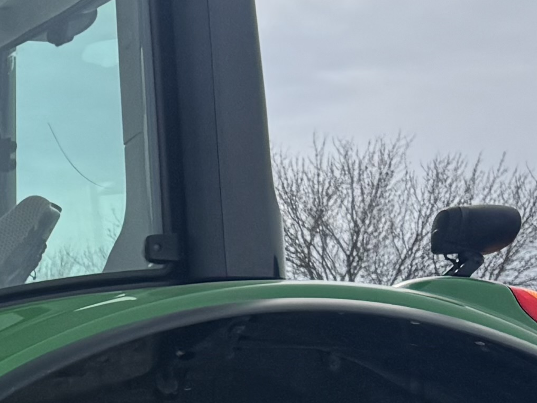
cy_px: 639
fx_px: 2095
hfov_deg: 12.4
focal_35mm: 135
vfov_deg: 10.5
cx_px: -623
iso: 80
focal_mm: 6.76
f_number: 1.78
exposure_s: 1/6410
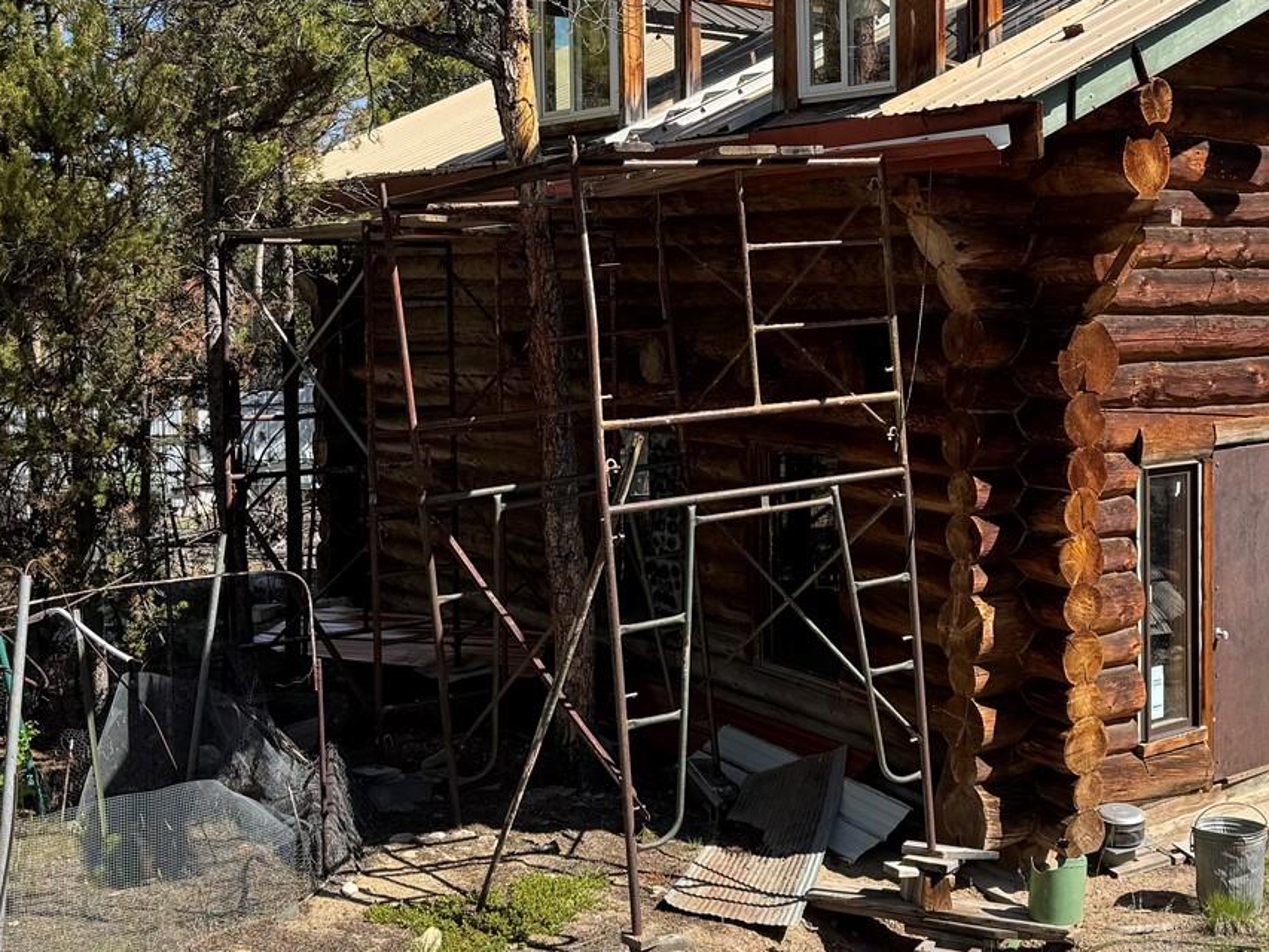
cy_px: 405
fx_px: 1650
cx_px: 1009
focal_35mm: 45
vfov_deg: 32.1
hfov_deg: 40.4
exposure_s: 1/2506
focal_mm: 6.76
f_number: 1.78
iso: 80
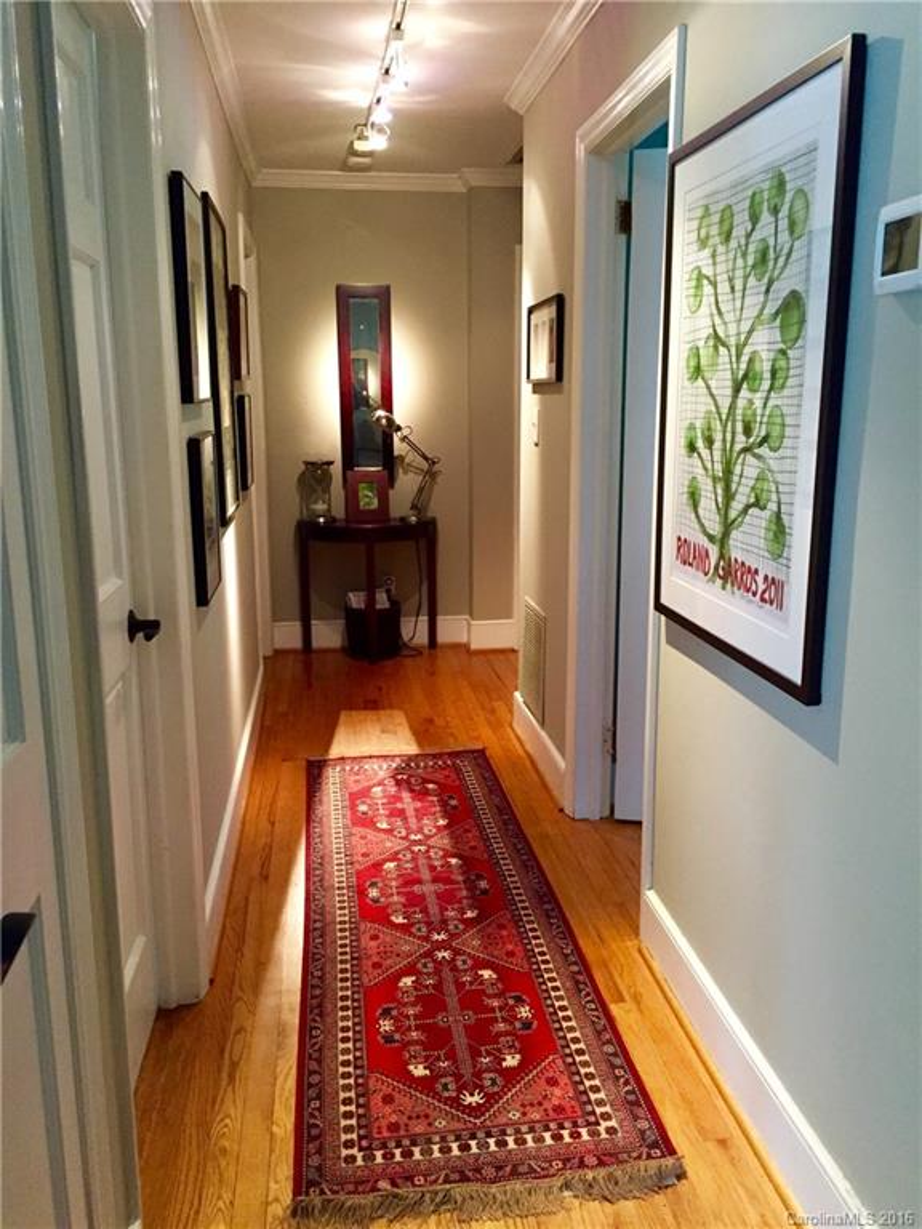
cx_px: 461
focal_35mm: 29
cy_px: 614
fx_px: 1030
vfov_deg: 61.7
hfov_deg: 48.2
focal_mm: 4.15
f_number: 2.2
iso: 250
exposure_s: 1/30
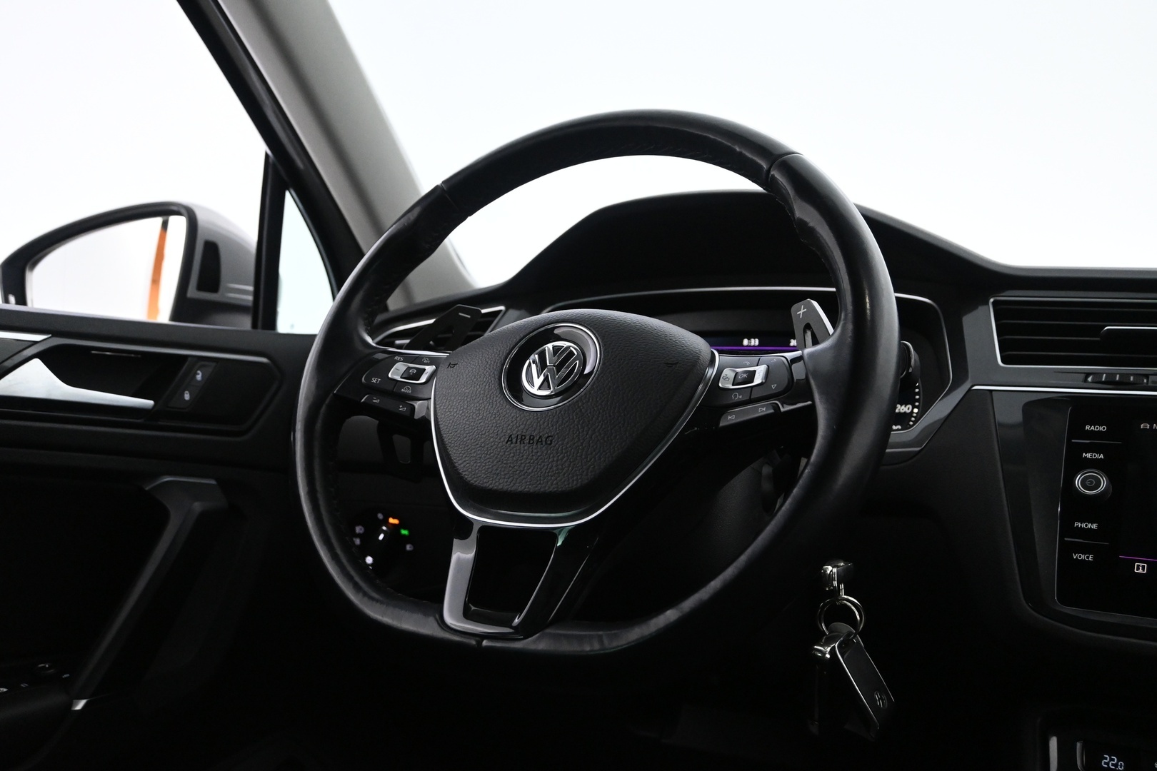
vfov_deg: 39.1
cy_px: 386
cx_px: 578
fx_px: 1085
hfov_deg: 56.1
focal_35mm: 34
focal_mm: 22.5
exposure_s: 1/50
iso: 3200
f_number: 4
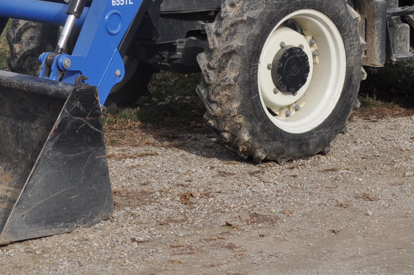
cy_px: -22
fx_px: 1517
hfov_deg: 15.5
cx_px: 150
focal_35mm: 132
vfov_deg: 10.3
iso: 200
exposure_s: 1/320
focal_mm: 36
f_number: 9
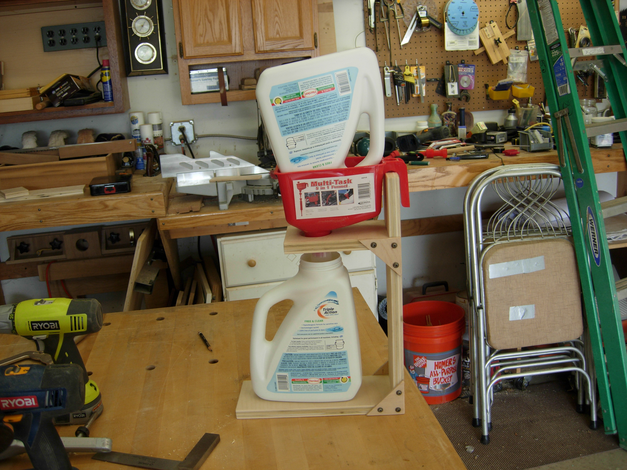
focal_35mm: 36
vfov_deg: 39.7
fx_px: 652
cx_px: 314
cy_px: 235
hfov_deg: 51.4
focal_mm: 7.5
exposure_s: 1/38
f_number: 2.7
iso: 50
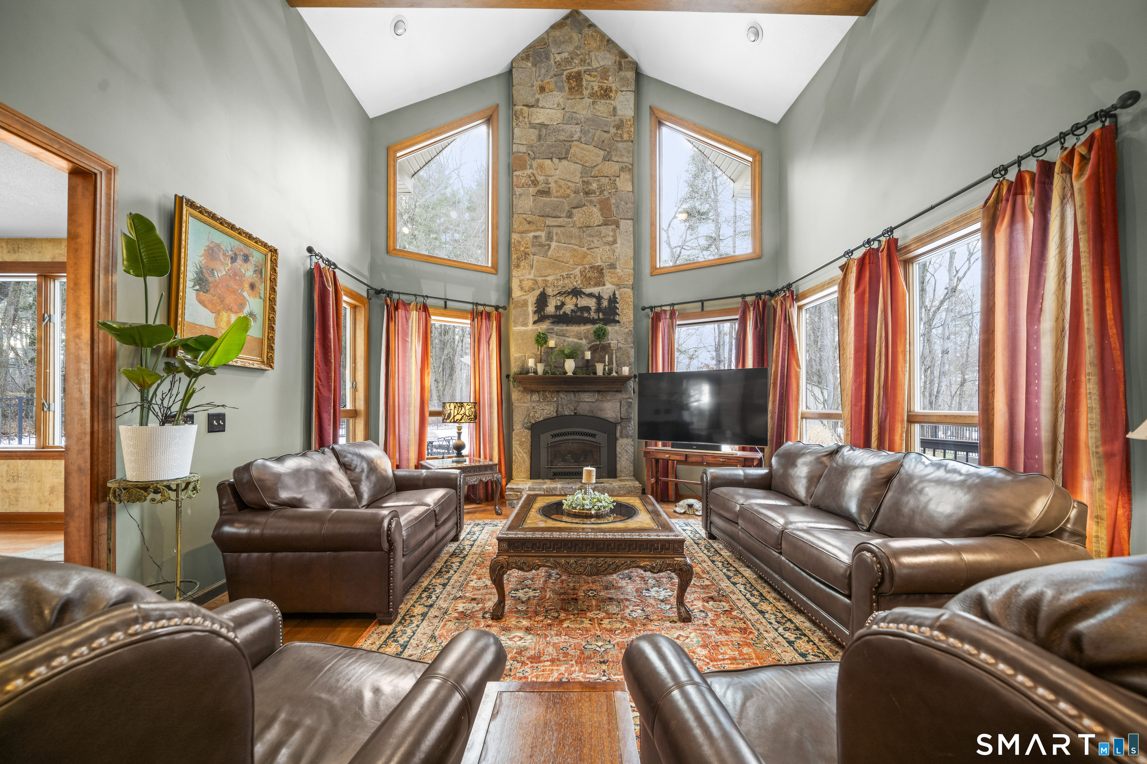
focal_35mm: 12
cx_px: 574
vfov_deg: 90.0
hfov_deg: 112.6
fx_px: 382
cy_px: 382
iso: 320
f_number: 7.1
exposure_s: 1/1.67
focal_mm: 12
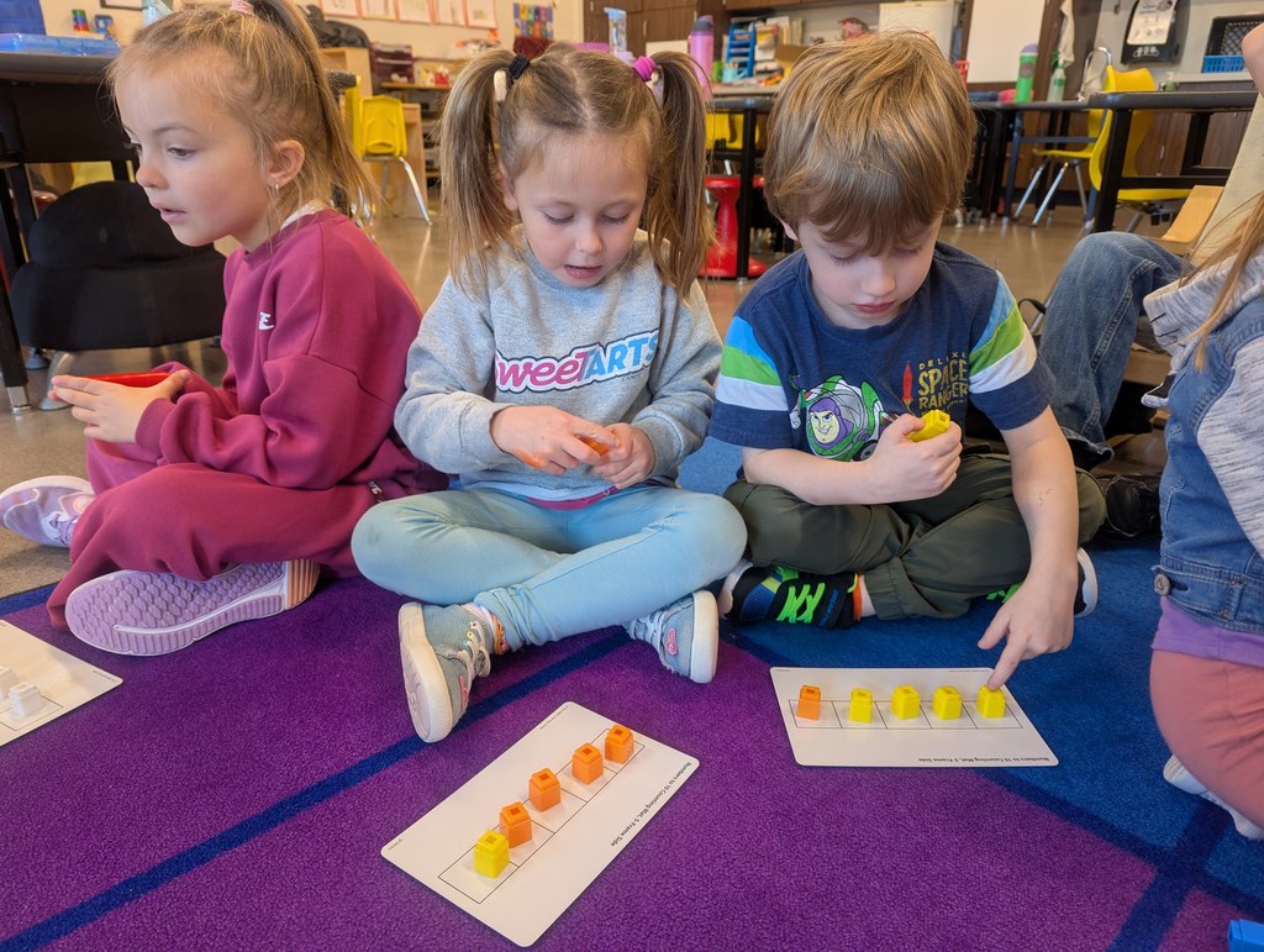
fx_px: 878
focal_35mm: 24
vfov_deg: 56.9
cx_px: 632
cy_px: 476
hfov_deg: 71.5
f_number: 1.85
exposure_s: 1/60.2
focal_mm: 6.81
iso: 95
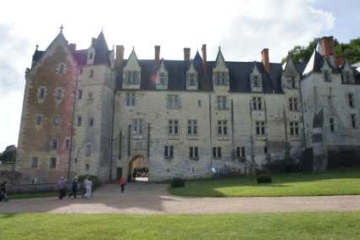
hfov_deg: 67.4
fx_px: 270
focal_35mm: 27
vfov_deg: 47.9
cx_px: 180
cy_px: 120
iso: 200
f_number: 7.1
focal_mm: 18
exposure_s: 1/400
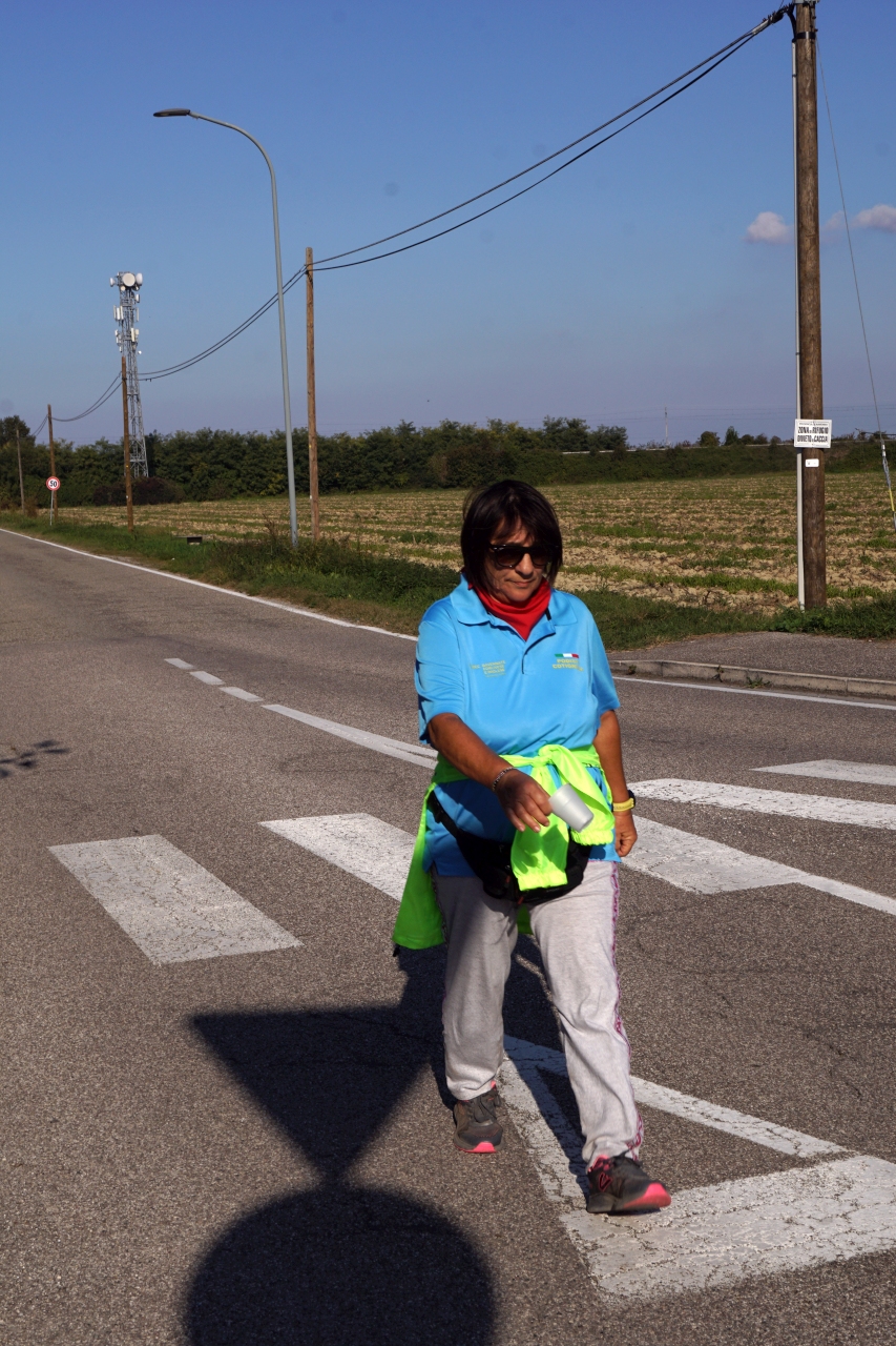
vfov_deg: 37.9
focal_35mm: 52
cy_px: 673
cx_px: 448
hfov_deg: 25.7
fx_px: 1960
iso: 100
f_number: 14
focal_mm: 35
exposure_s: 1/250
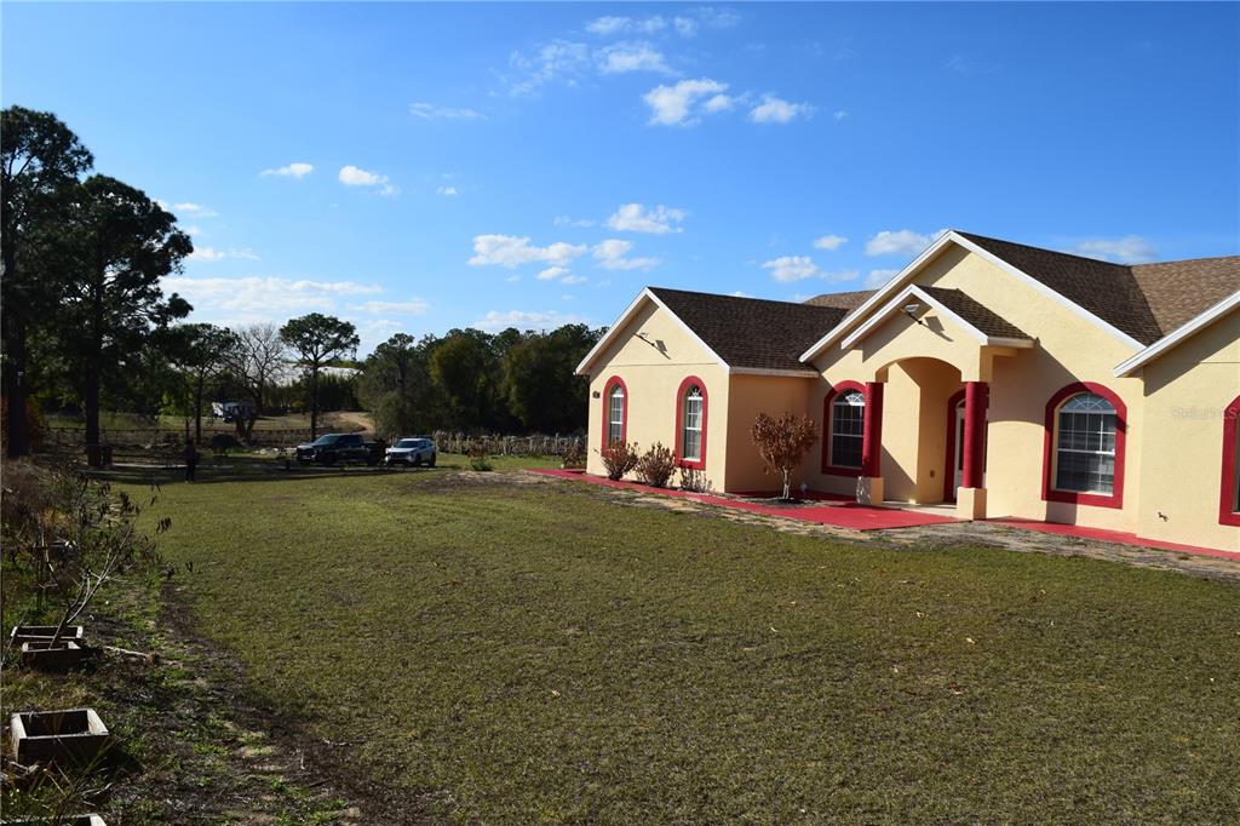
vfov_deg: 47.9
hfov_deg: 67.4
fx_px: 930
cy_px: 413
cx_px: 620
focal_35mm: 27
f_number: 11
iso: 280
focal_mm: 18
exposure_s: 1/500
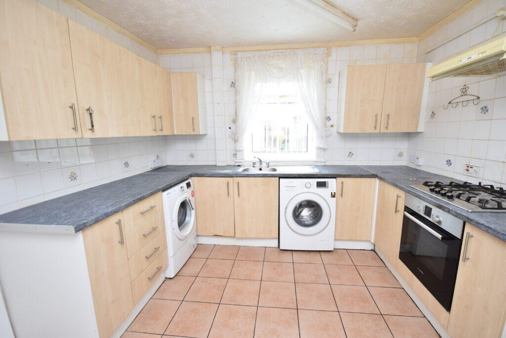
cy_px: 169
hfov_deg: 100.4
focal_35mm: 15
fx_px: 211
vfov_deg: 77.3
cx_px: 253
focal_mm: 10
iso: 400
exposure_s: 1/60
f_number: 4
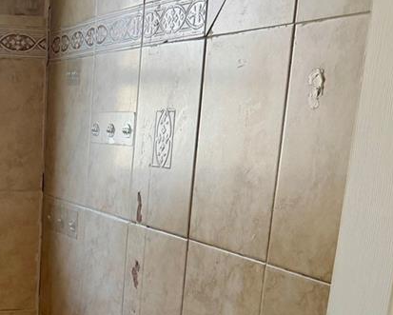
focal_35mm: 68
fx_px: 791
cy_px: 341
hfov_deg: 26.8
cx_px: 32
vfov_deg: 21.4
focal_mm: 6.76
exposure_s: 1/65
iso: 200
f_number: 1.78
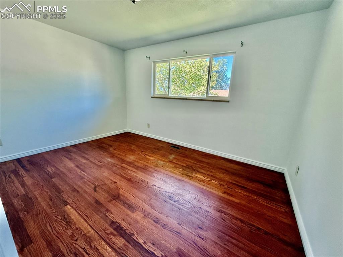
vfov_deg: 85.6
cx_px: 172
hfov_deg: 102.1
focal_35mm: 14
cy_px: 128
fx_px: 139
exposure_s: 1/99
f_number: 2.2
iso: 320
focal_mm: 2.22
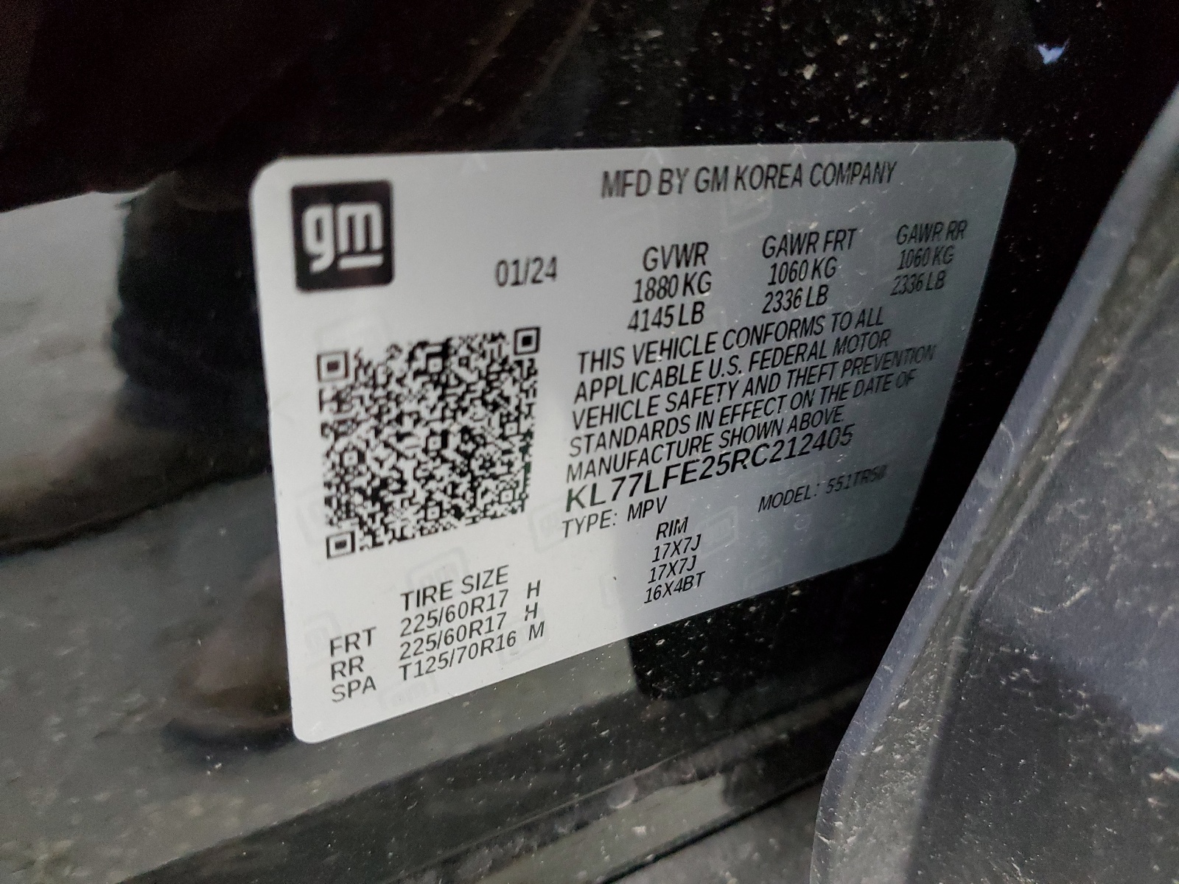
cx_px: 590
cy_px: 442
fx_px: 886
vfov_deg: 53.1
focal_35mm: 26
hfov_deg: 67.3
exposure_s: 1/60.2
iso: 418
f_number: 1.5
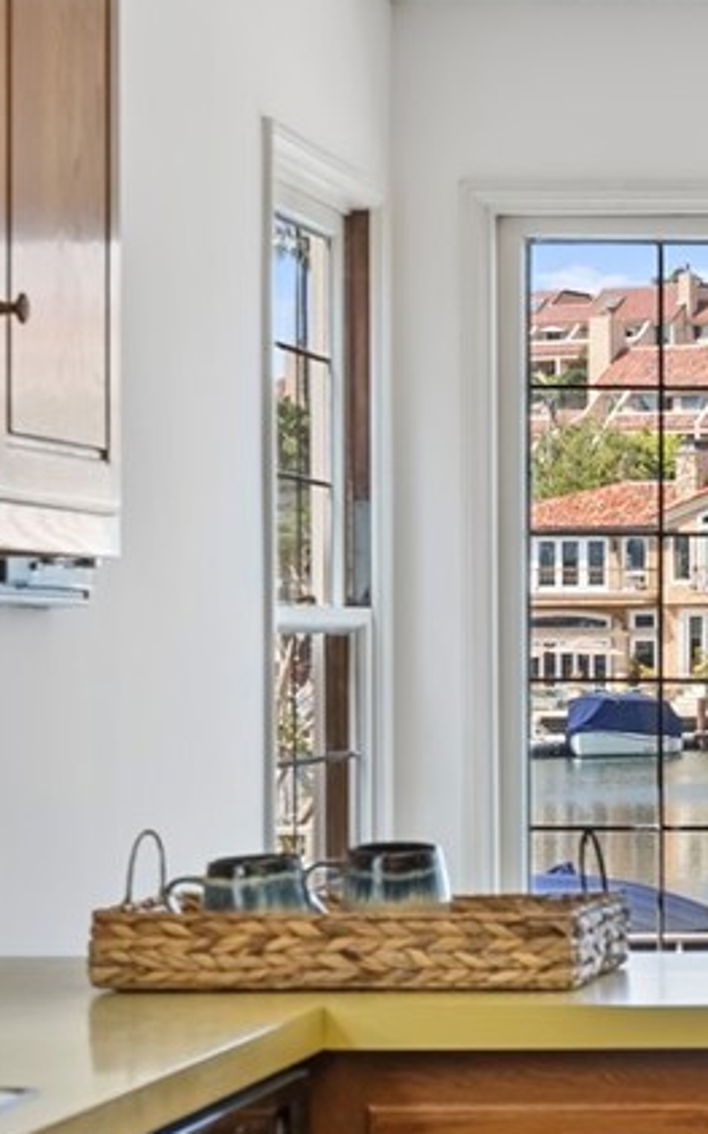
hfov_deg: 9.8
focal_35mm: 129
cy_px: 583
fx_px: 3984
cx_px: 1166
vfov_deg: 16.2
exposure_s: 1/8
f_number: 8
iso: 100
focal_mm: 35
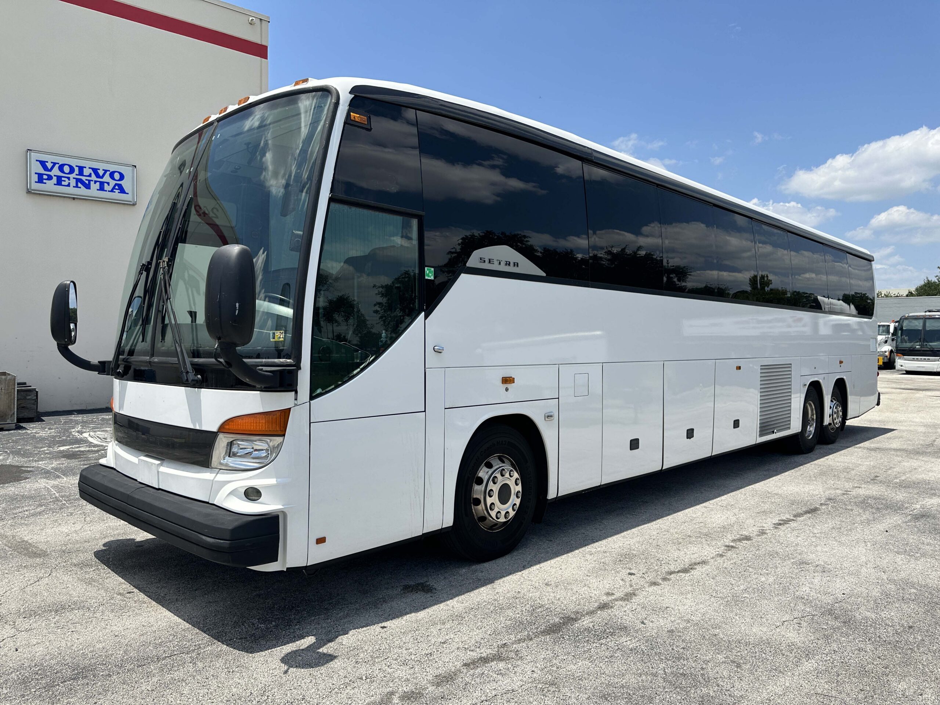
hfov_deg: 71.6
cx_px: 470
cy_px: 352
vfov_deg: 56.8
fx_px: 652
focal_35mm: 24
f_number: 1.78
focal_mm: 6.86
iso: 80
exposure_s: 1/5263
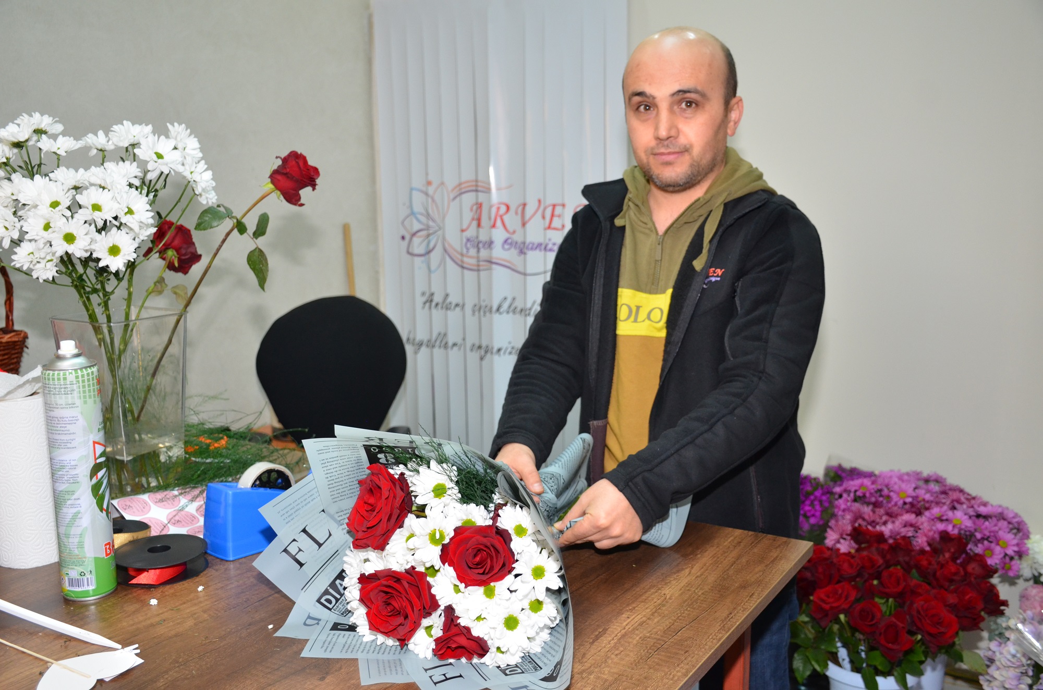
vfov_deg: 38.2
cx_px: 522
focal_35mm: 34
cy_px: 345
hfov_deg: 55.2
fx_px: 997
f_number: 4
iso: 800
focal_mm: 23
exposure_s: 1/60
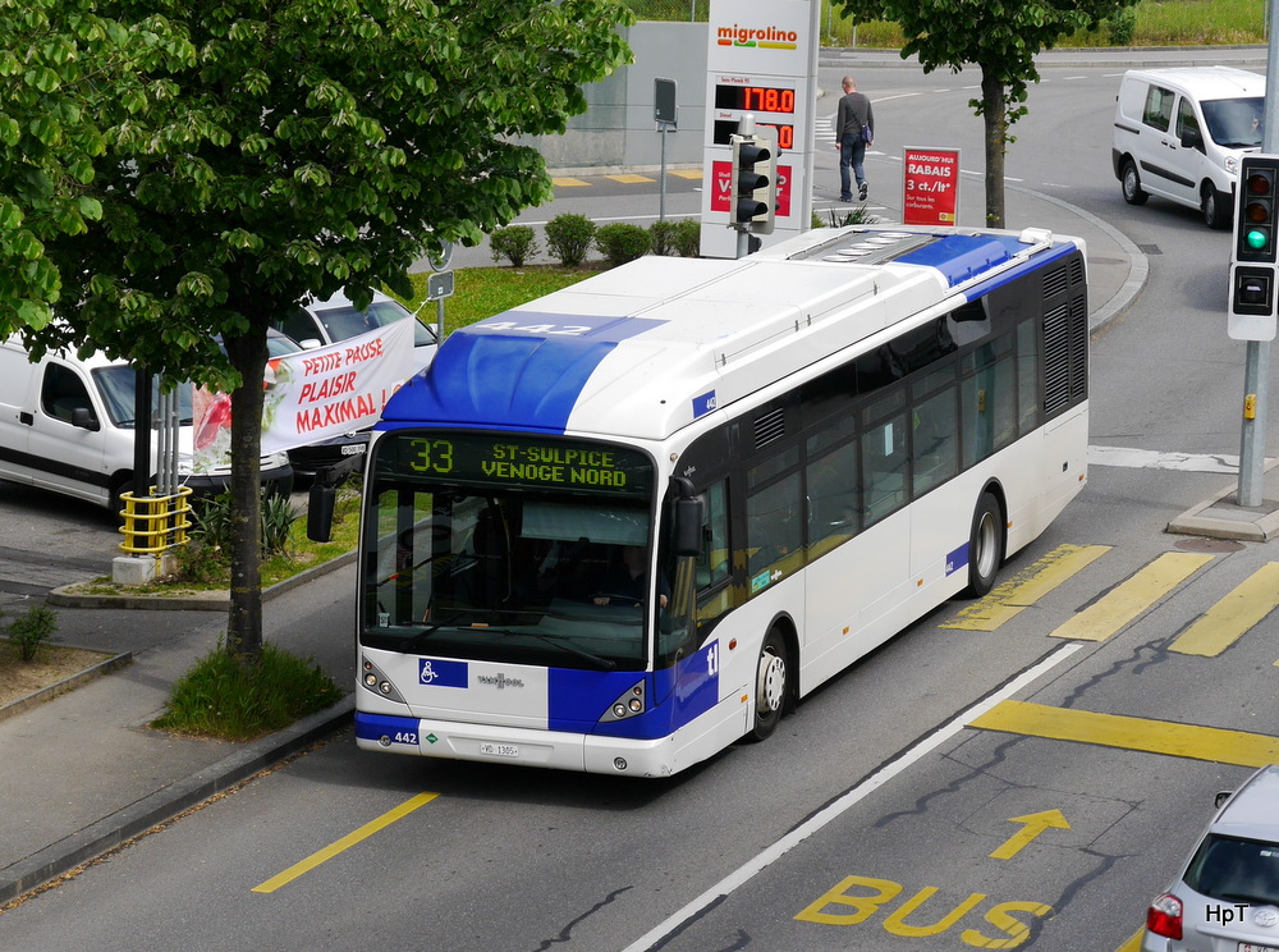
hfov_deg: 23.4
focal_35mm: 84
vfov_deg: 17.5
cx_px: 640
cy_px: 476
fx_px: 3095
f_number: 8
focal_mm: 42
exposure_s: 1/320
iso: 160
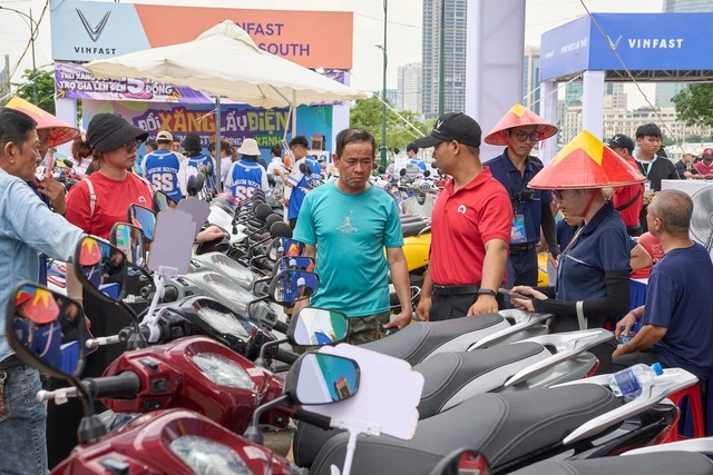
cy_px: 238
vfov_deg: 27.3
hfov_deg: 40.0
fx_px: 981
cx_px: 356
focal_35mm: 50
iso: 125
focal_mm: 33
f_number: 5.6
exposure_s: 1/250
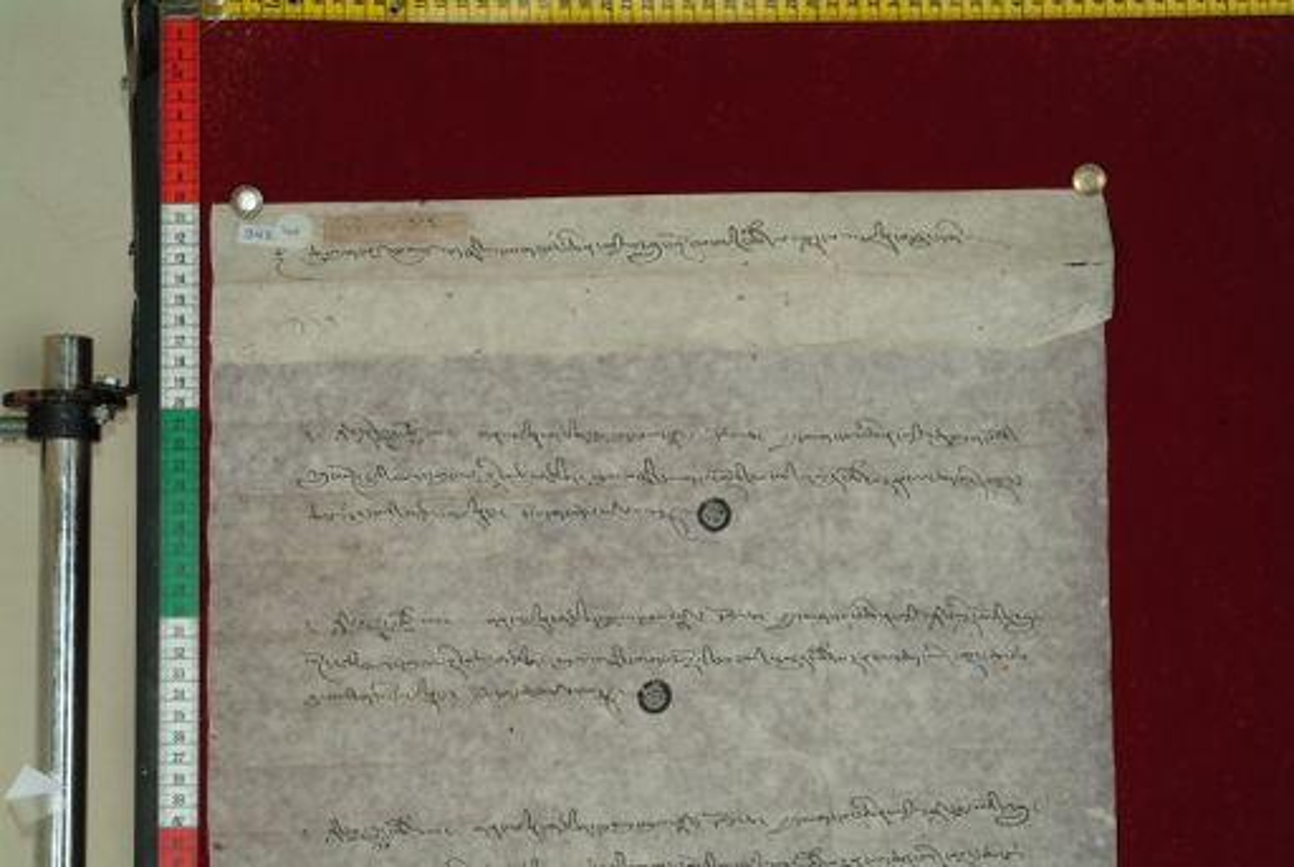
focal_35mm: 88
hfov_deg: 23.0
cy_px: 434
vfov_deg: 15.5
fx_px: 3186
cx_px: 647
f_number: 13
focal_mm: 59
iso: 160
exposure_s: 1/20
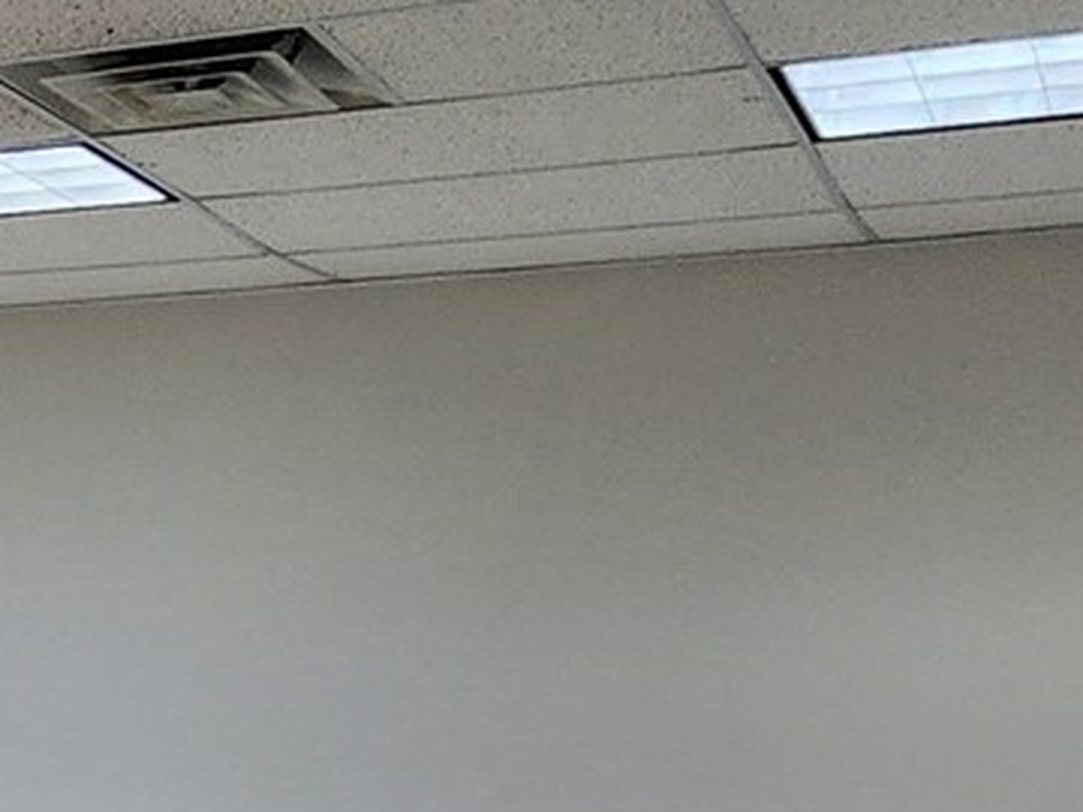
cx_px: -529
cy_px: 1955
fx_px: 2315
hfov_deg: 22.0
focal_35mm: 74
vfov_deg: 13.9
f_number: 2.2
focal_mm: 2.2
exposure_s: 1/60
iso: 125
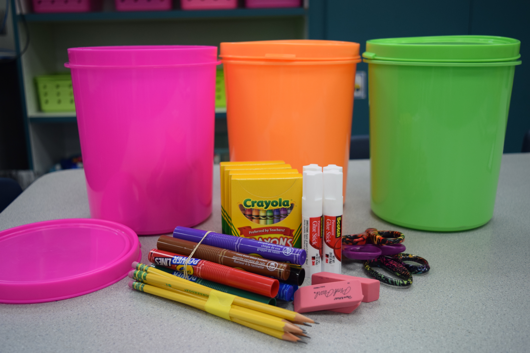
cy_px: 176
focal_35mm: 38
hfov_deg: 51.3
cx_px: 265
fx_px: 552
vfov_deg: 35.5
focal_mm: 25
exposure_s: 1/60
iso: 640
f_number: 4
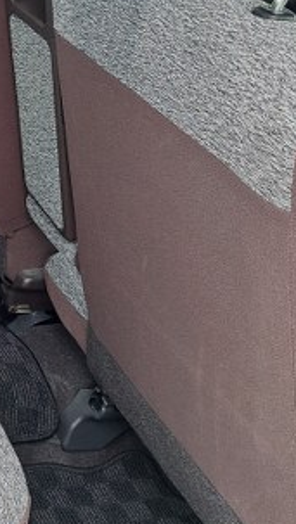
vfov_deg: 30.0
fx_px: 960
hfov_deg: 16.2
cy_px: 126
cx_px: -130
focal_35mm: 69
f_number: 1.8
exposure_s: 1/100
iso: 50
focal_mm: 5.23
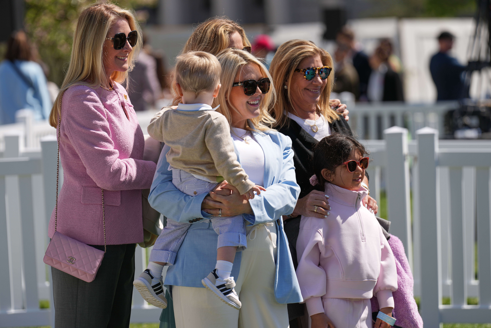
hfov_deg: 10.3
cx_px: 246
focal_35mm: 200
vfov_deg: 6.9
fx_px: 2728
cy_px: 164
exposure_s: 1/1250
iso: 100
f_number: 4
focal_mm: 200
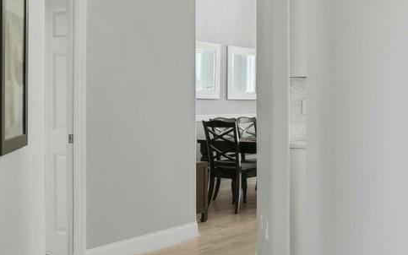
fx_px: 619
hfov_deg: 35.1
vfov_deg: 23.2
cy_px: 98
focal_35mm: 56
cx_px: 336
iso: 2500
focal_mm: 16.5
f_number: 8
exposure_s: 1/1600
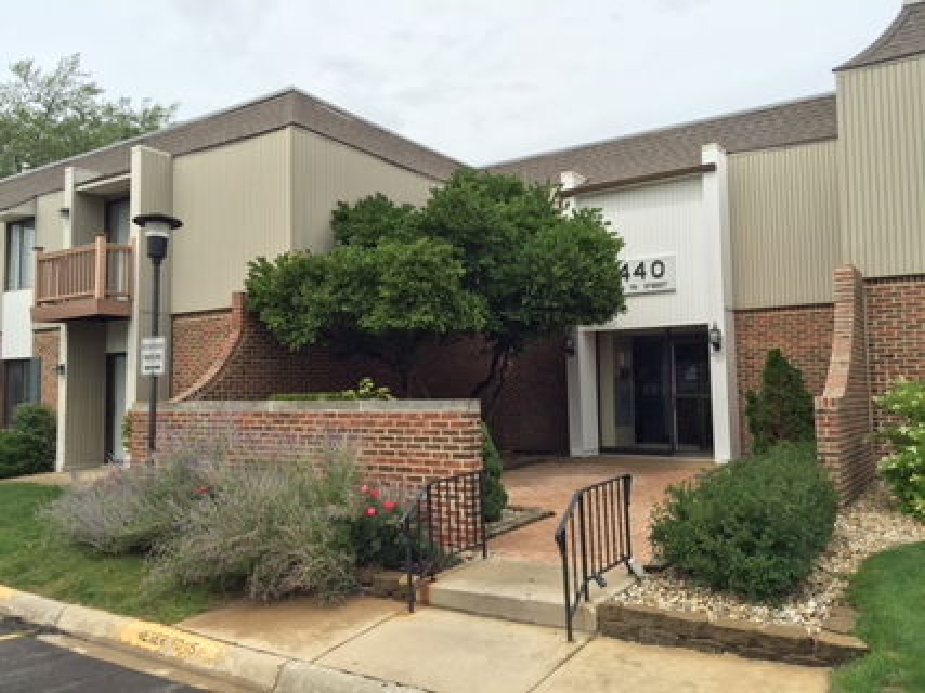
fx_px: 775
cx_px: 462
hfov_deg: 61.7
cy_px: 346
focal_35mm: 29
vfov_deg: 48.2
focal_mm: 4.15
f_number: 2.2
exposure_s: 1/1163
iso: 32
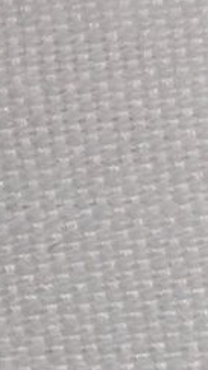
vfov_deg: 6.5
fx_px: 3240
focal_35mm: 330
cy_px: 287
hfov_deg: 3.5
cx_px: -649
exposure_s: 1/816
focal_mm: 6.9
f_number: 1.68
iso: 21
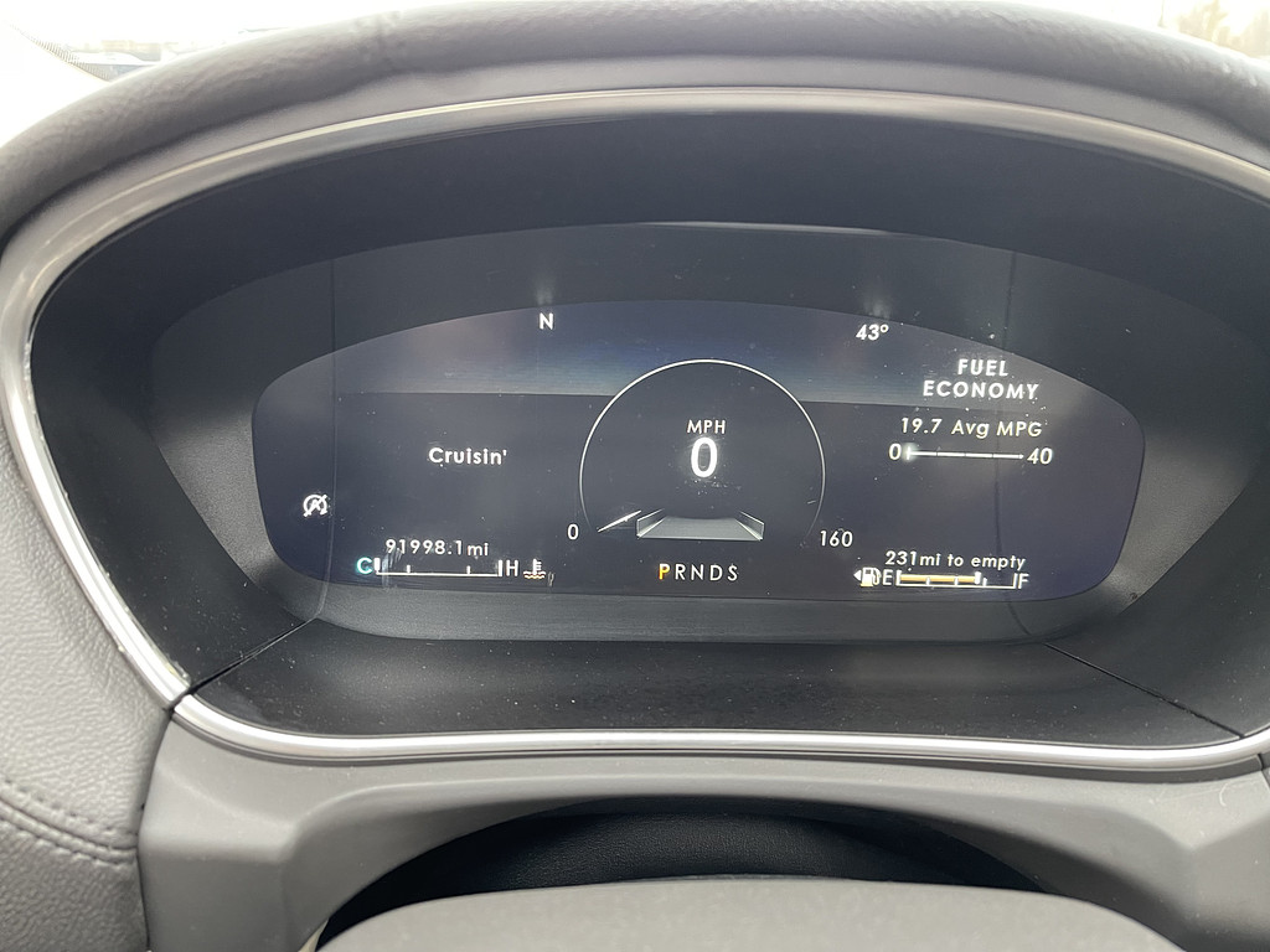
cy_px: 476
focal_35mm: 25
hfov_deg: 69.4
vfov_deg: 54.9
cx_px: 635
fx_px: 917
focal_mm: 5.1
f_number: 1.6
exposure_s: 1/60
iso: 500
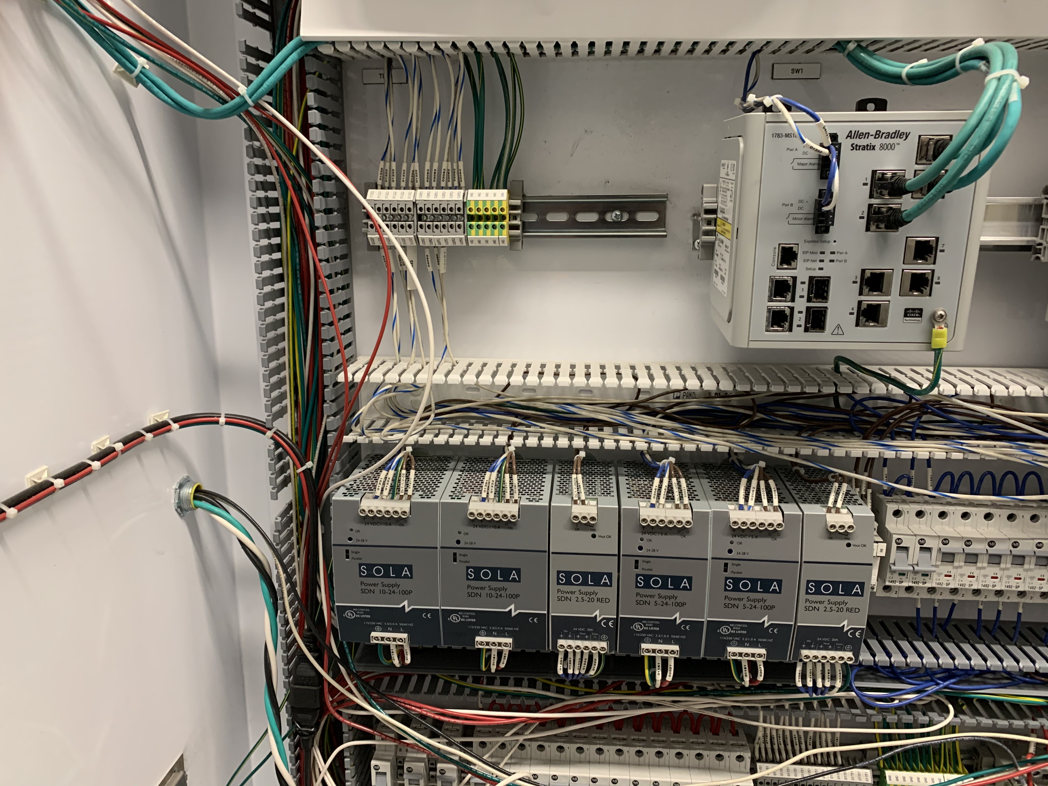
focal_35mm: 26
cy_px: 393
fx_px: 787
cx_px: 524
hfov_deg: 67.3
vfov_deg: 53.1
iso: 200
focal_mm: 4.25
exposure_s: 1/60
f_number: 1.8
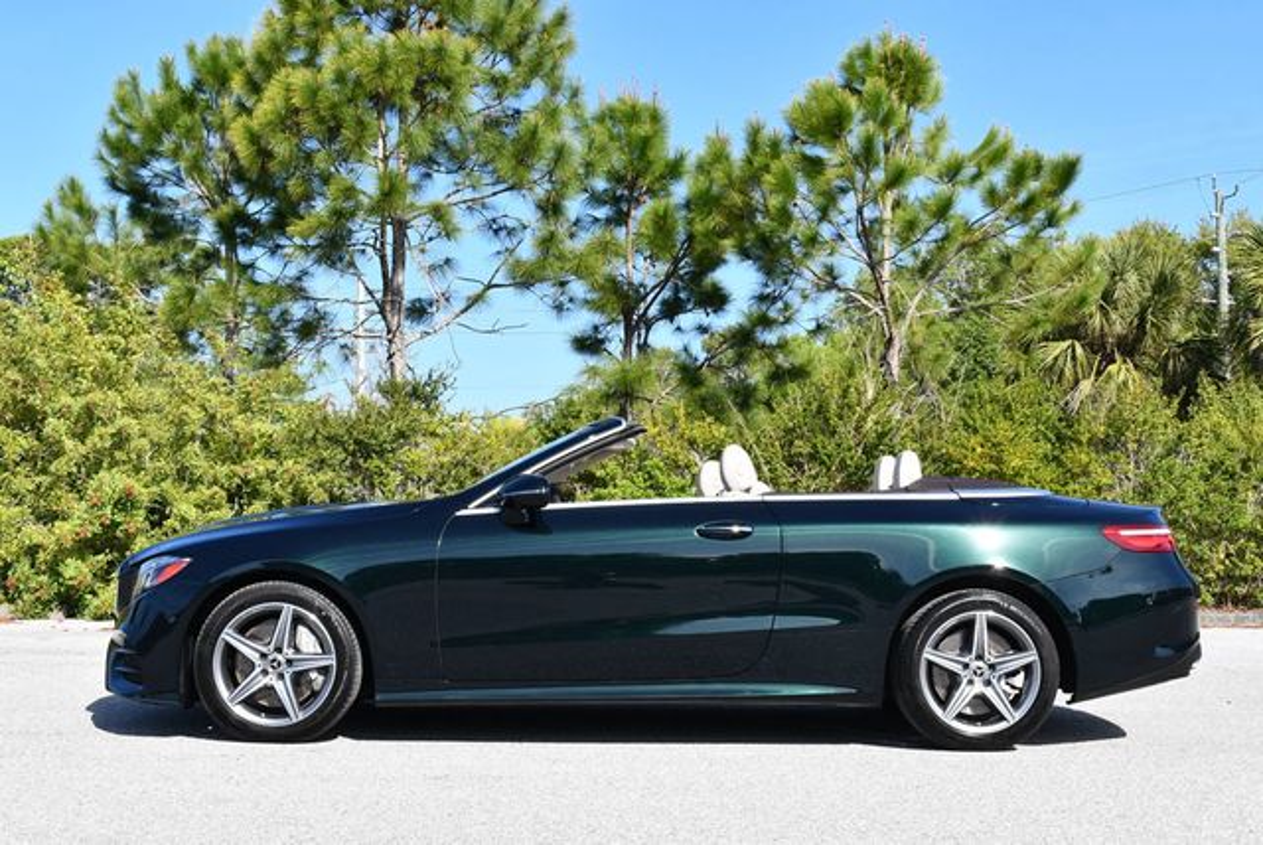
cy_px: 422
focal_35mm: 52
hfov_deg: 38.2
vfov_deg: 26.0
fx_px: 1826
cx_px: 632
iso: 160
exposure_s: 1/250
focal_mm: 26
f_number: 8
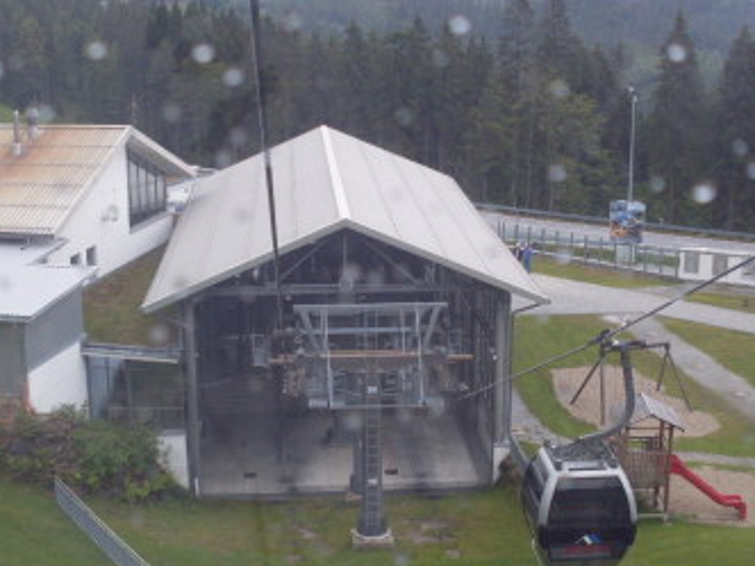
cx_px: 330
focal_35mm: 55
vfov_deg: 26.6
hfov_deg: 34.9
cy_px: 300
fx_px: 1200
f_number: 2.8
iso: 80
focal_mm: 6.3
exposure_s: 1/350
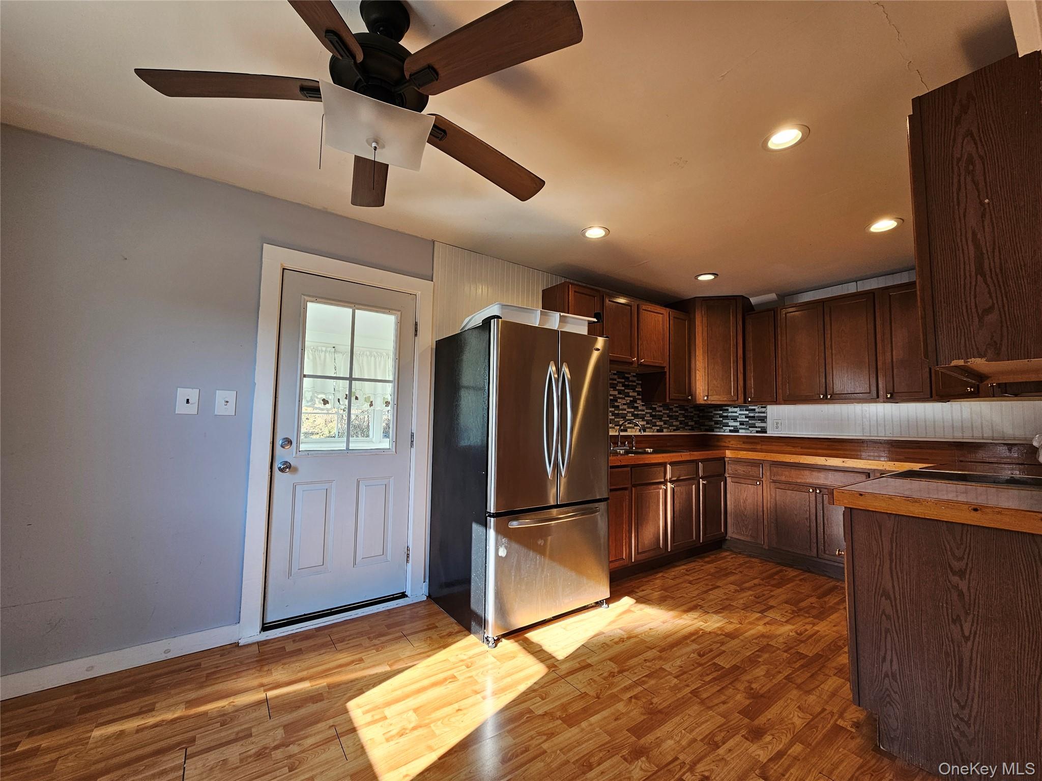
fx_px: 391
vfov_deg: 89.9
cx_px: 521
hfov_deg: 106.2
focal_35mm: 13
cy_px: 390
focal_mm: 2.2
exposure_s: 1/60
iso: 50
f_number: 2.2
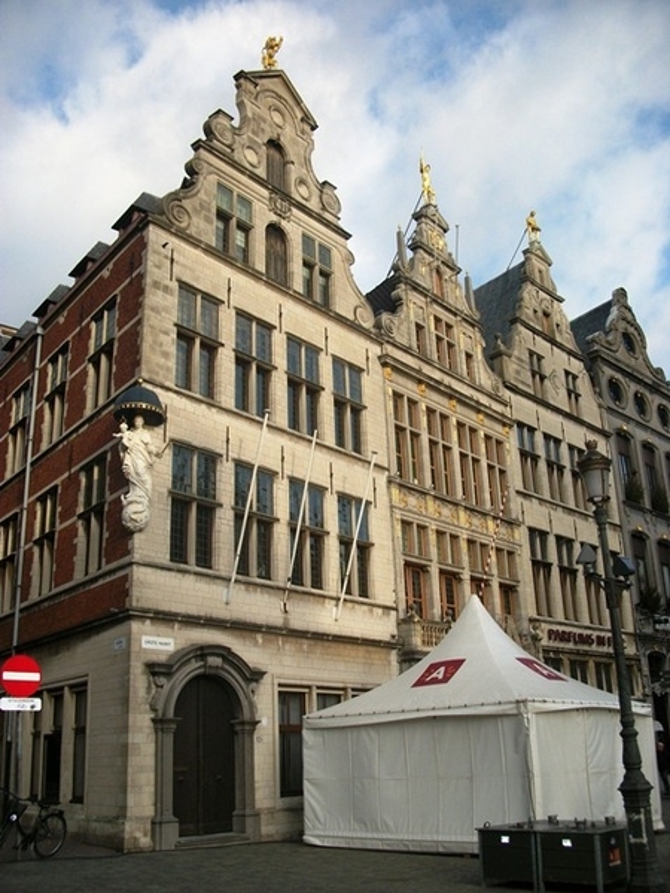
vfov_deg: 56.8
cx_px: 335
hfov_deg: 44.2
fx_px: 826
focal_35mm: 32
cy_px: 446
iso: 80
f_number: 8.8
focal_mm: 5.7
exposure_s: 1/60
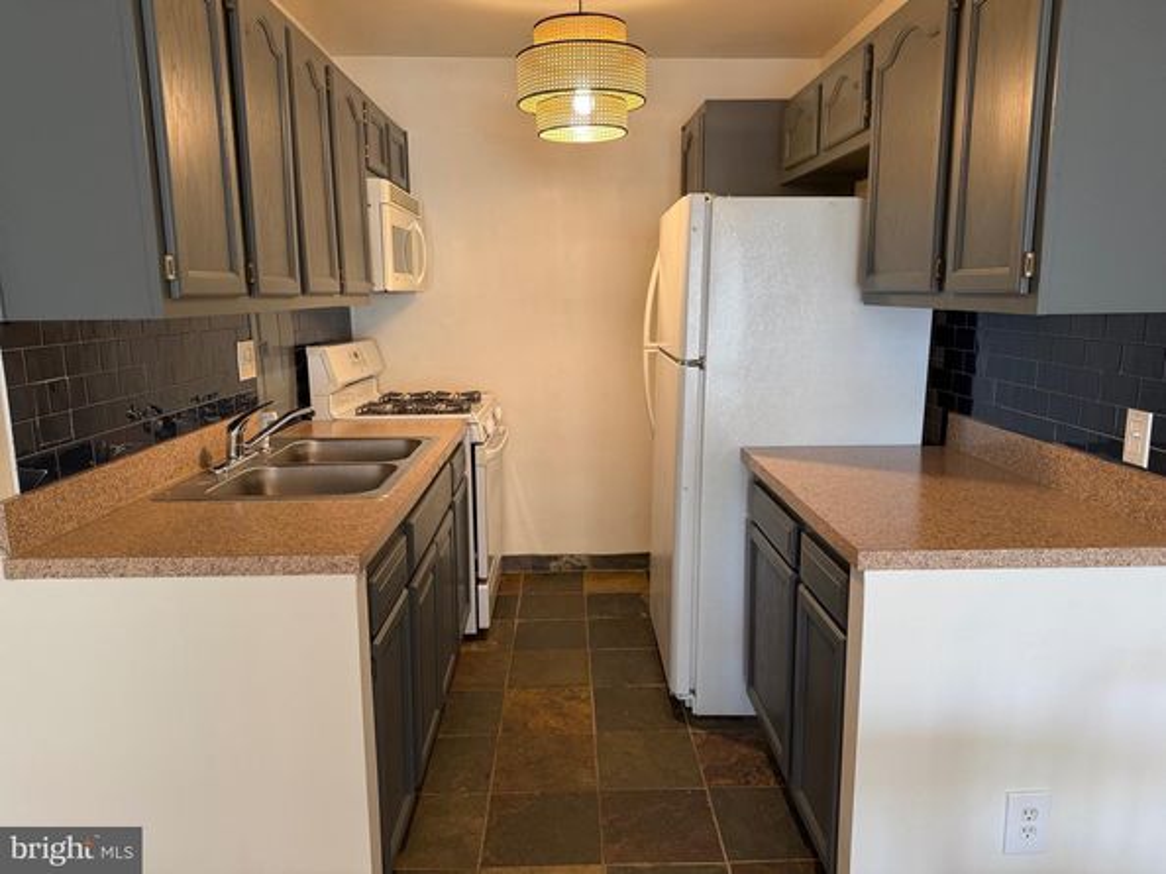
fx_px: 808
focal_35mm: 24
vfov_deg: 56.8
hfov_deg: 71.6
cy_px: 437
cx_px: 583
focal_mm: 6.76
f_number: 1.78
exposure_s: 1/60
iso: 160
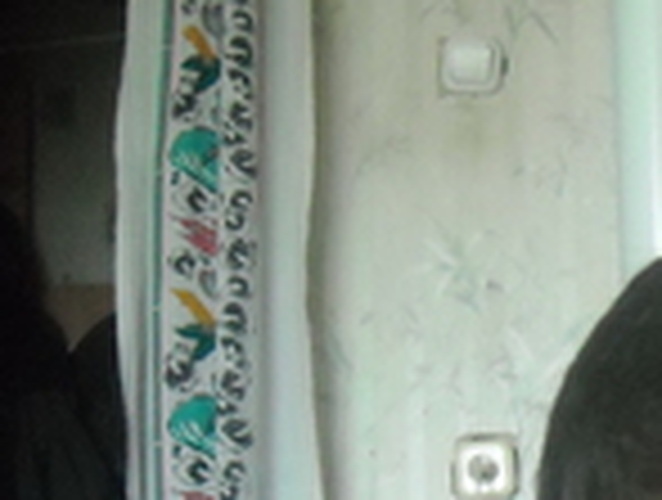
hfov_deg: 17.3
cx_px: 851
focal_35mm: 107
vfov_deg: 13.5
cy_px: 608
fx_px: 2051
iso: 800
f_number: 2.8
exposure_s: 1/109
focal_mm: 5.7
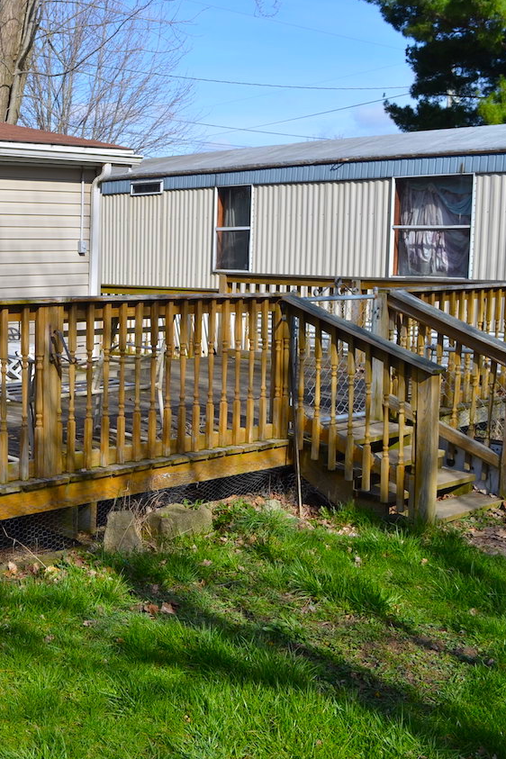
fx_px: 1007
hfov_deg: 26.8
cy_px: 379
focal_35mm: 48
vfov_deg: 41.3
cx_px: 14
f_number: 8
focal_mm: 21
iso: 100
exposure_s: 1/320
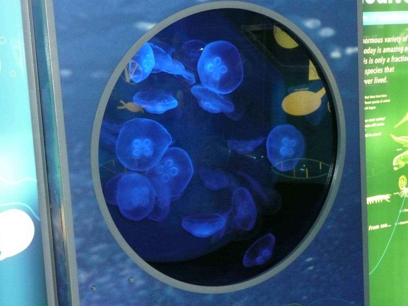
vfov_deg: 23.7
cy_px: 153
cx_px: 204
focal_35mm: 62
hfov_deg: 31.2
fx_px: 731
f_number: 4.5
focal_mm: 10.2
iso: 640
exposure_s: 1/30
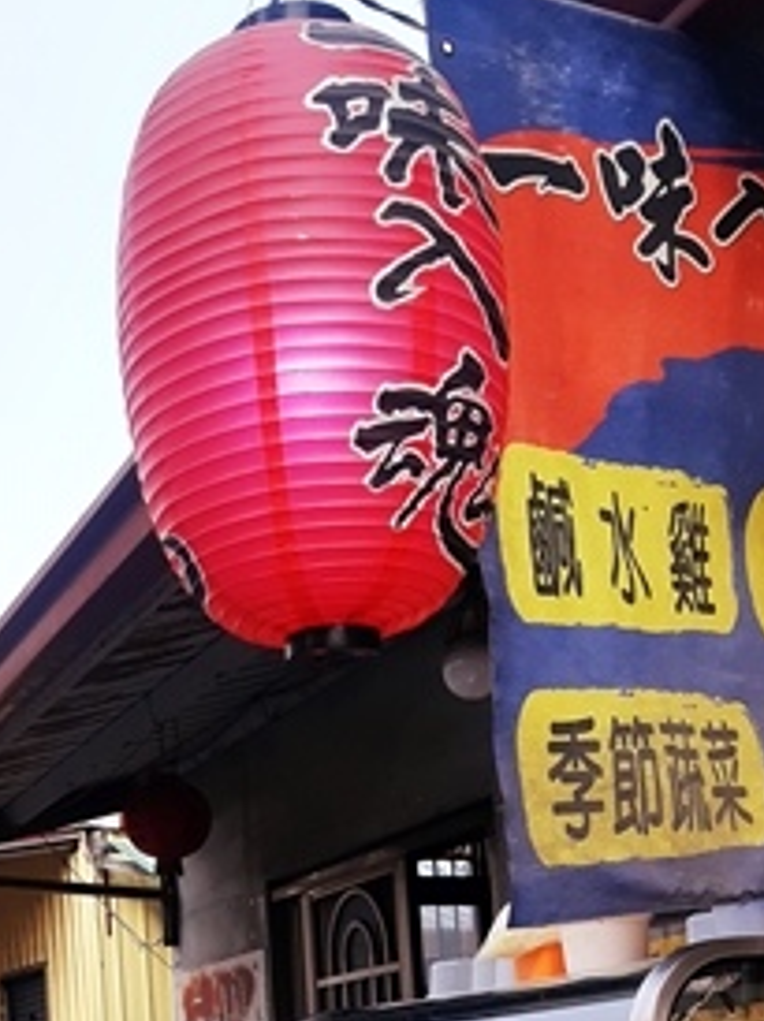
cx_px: 242
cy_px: 1014
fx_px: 1680
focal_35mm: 57
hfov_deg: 25.5
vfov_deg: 31.4
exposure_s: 1/651
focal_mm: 3.93
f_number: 1.7
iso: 40
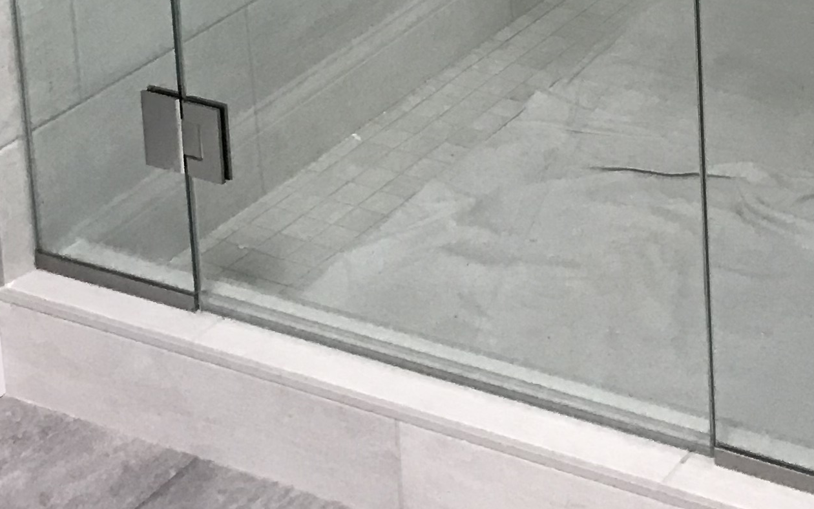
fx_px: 2107
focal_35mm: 95
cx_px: 766
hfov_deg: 21.3
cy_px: -534
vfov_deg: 12.1
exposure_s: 1/30
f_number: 1.8
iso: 40
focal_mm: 3.99
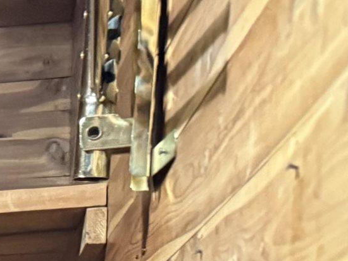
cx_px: -544
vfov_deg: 10.3
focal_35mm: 134
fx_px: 1348
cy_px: 506
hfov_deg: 11.5
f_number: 1.78
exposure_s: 1/30
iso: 800
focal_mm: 6.76
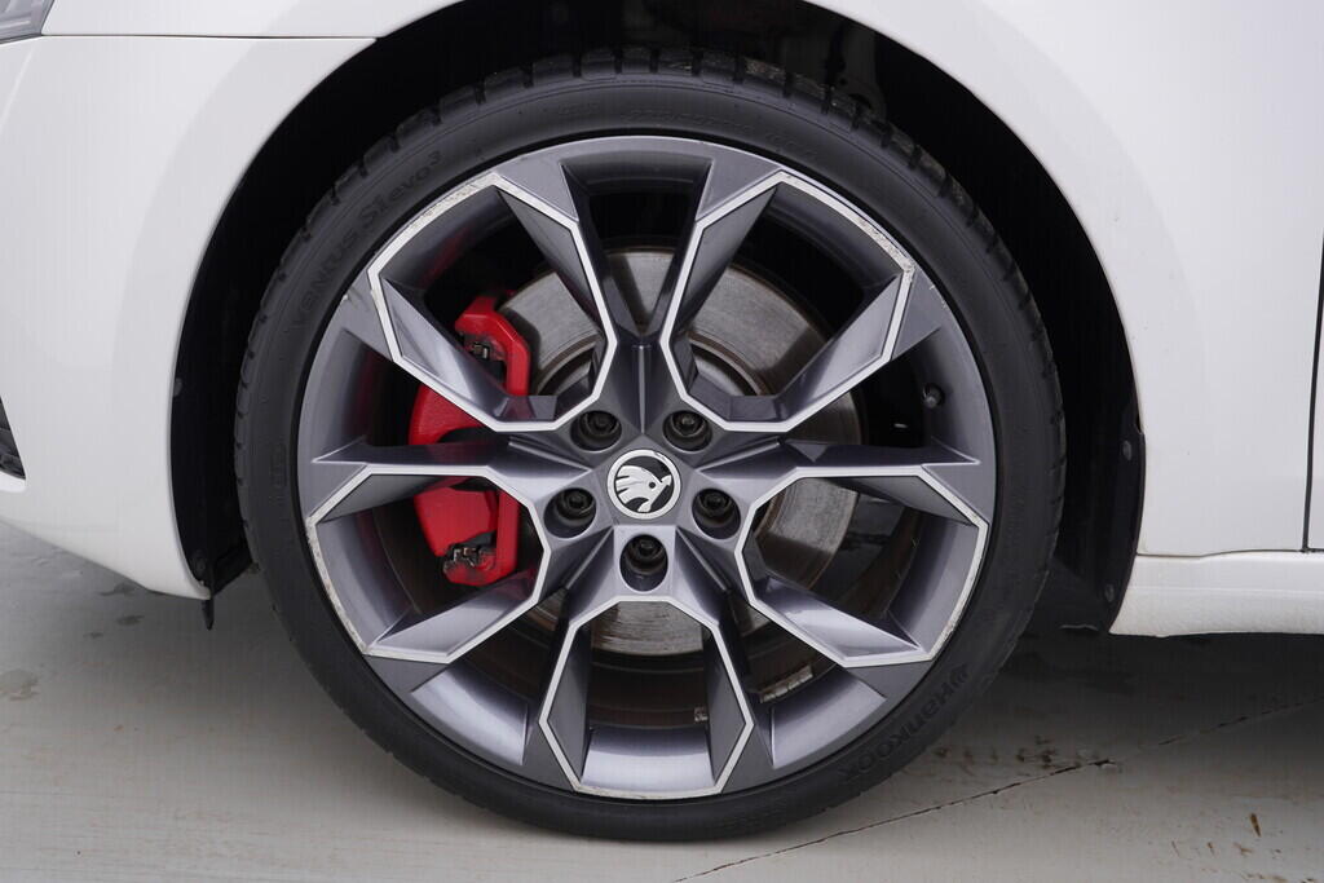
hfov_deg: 53.1
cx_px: 662
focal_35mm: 36
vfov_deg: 36.9
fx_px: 1324
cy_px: 442
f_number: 3.5
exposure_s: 1/60
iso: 125
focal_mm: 24
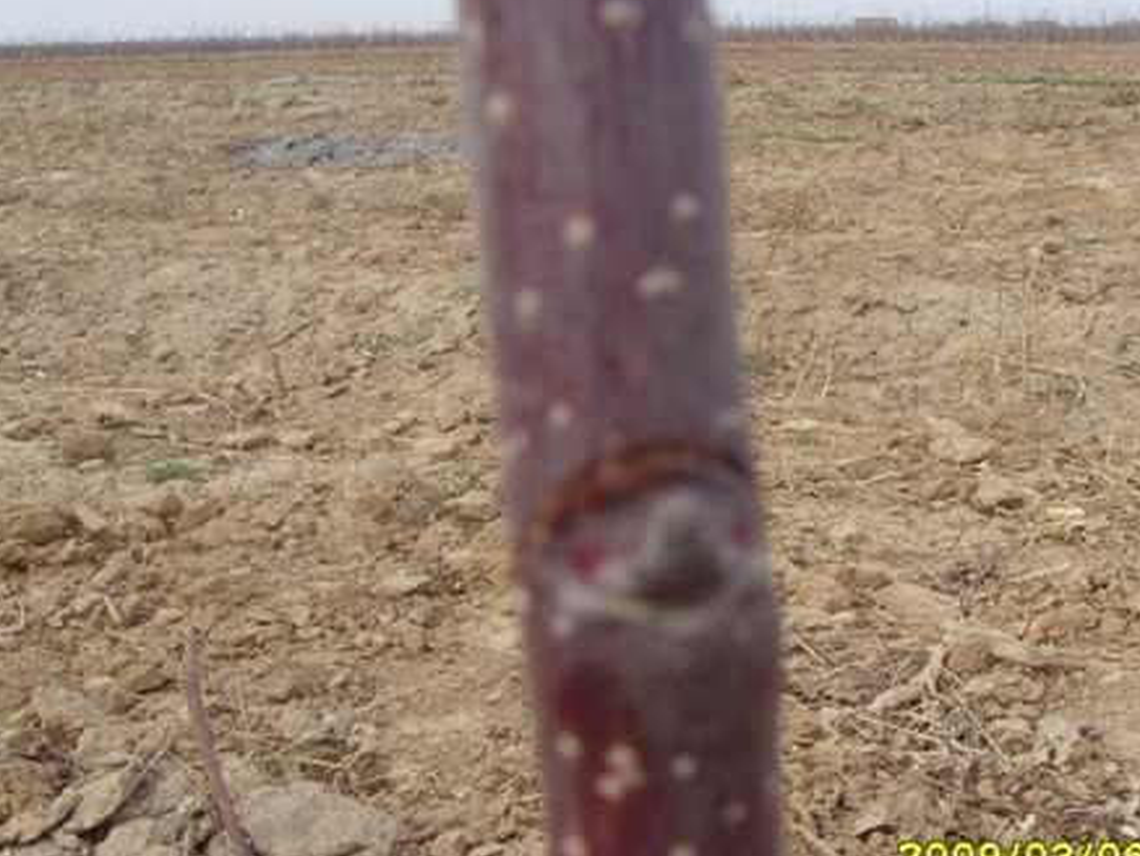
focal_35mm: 50
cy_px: 423
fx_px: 1647
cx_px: 668
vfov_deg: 29.1
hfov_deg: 38.1
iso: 80
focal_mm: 6.6
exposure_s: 1/180
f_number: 6.3
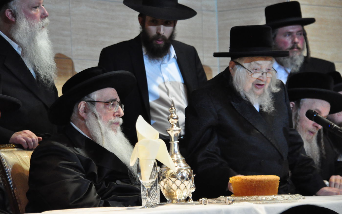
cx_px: 171
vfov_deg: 6.4
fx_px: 1925
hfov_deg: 10.2
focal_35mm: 207
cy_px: 102
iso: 3200
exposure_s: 1/80
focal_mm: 135
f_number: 5.6
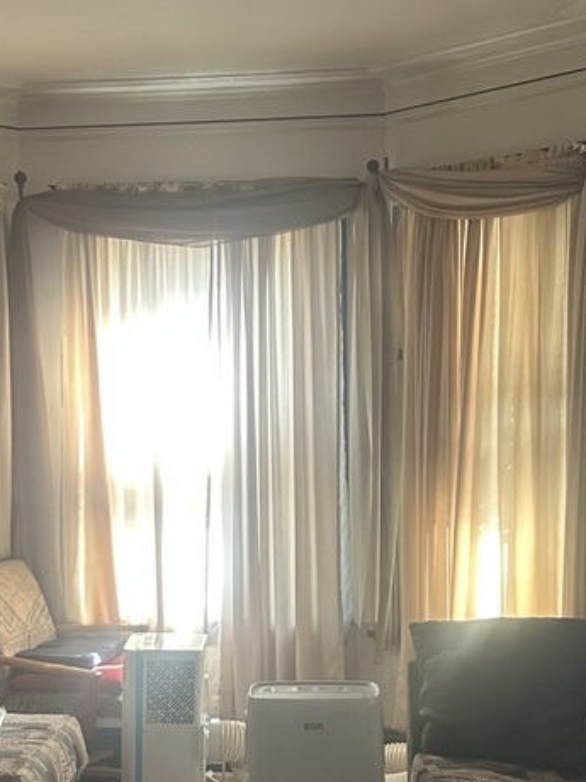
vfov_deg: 31.6
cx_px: 260
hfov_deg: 24.0
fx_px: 1377
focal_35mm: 61
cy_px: 483
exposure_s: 1/60
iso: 160
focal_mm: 5.7
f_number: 1.5
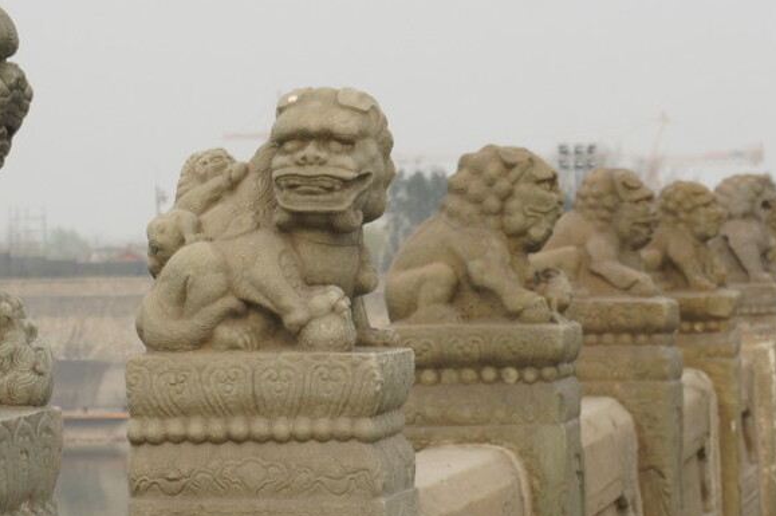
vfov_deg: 8.0
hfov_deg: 12.0
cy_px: 318
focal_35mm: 171
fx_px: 3684
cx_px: 415
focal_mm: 55
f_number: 8
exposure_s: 1/200
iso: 200
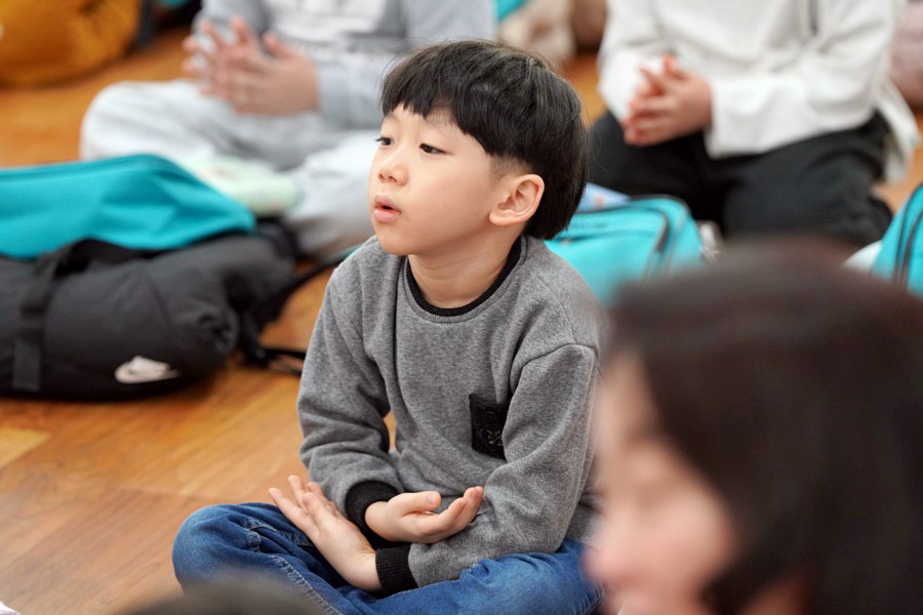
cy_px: 308
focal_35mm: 182
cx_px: 462
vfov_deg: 7.5
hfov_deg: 11.3
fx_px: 4666
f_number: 4
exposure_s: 1/200
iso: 2500
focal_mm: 182
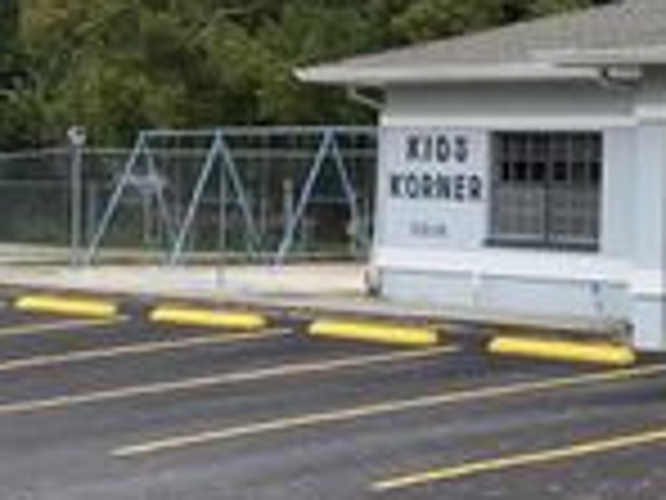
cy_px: 250
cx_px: 832
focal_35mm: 105
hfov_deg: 17.7
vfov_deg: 14.1
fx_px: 2020
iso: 25
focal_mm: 3.3
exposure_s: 1/776
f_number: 2.4
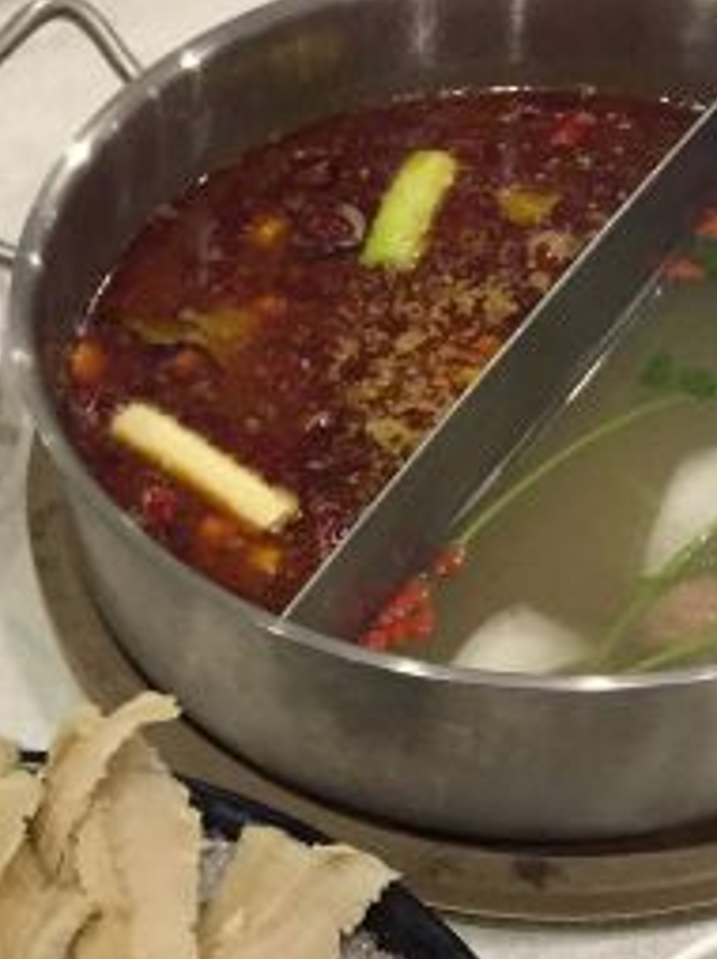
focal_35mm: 80
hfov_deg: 18.4
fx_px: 2213
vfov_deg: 22.6
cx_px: 383
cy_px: 1133
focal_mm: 4.15
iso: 250
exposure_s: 1/20
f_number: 2.2
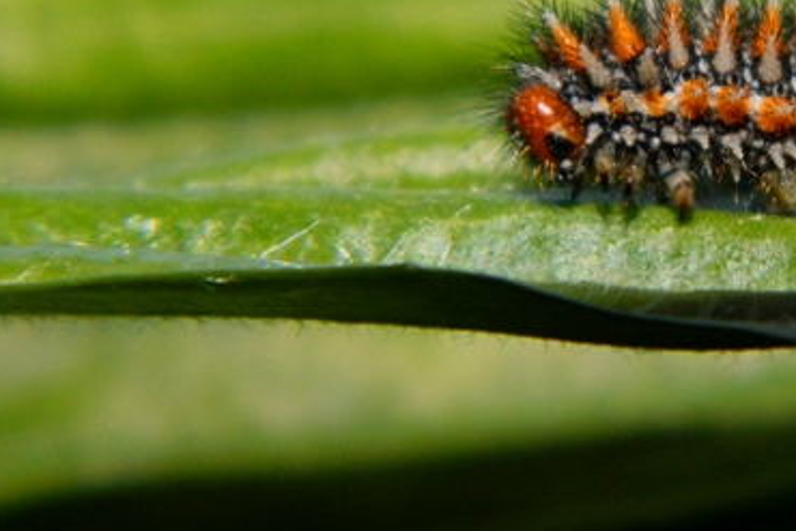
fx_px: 4689
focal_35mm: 212
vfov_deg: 6.5
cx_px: 763
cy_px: 155
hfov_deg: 9.6
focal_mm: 18.6
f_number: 12.6
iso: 200
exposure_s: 1/30
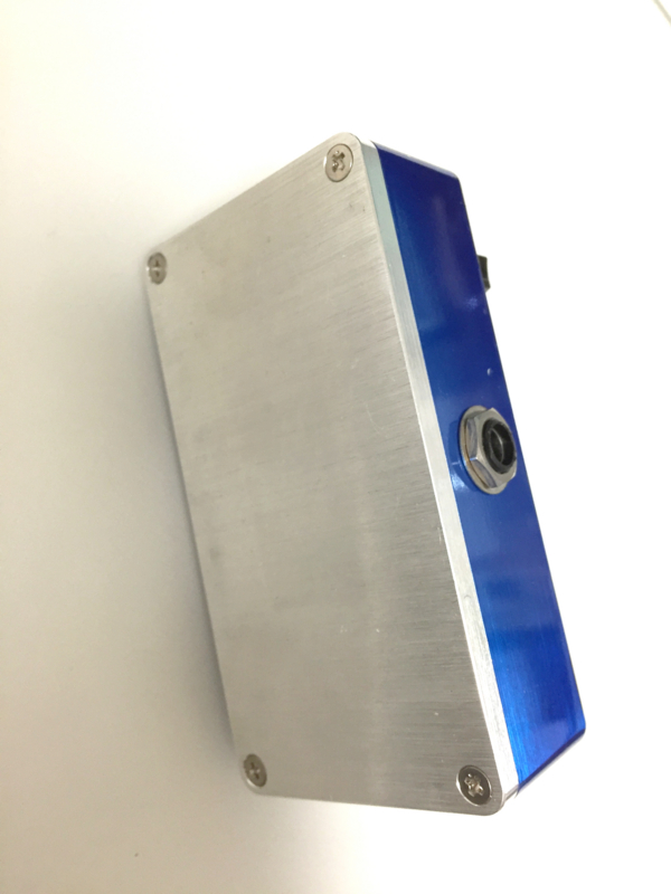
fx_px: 750
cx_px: 336
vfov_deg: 61.7
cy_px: 447
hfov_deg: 48.2
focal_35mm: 29
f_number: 2.2
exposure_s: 1/30
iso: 100
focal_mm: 4.15
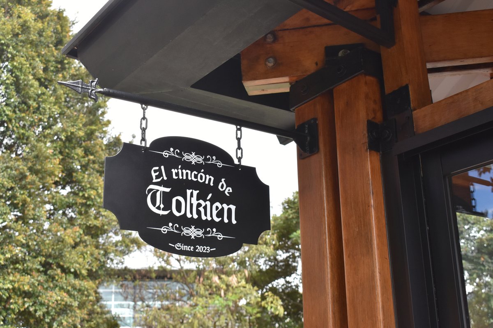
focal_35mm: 51
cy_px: 164
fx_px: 698
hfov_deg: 38.9
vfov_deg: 26.5
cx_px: 246
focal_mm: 34
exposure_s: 1/400
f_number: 8
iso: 800
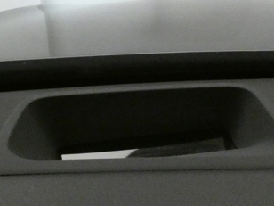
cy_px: 124
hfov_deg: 36.8
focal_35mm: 52
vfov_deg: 28.0
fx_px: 412
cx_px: 144
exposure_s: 1/125
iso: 2000
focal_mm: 3.6
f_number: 2.8
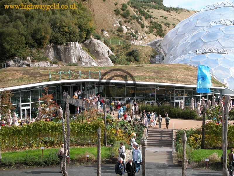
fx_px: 419
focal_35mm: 62
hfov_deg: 31.2
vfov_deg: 23.7
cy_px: 88
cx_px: 117
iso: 100
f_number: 5.7
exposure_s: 1/279
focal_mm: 15.7
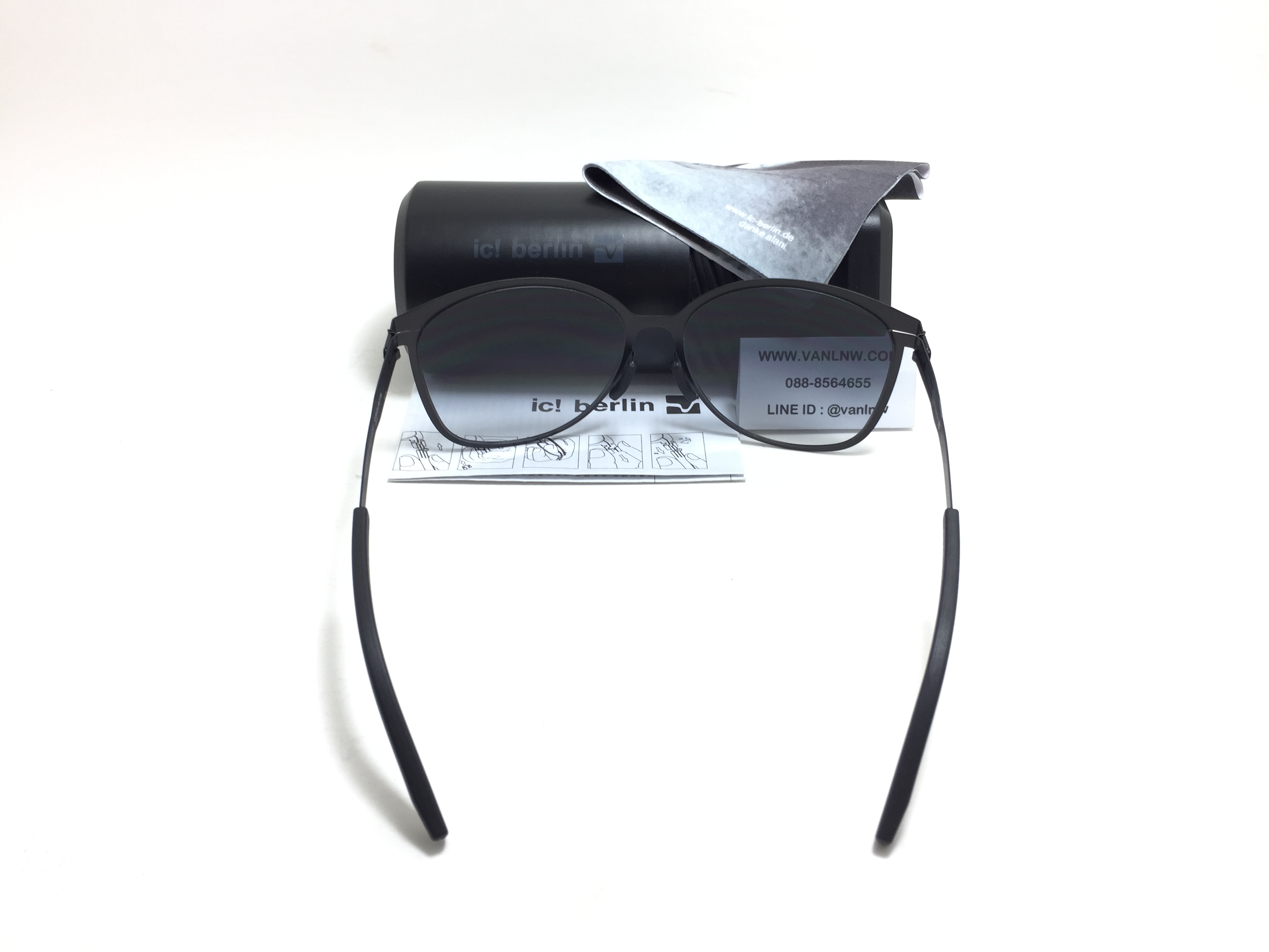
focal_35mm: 29
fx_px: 1063
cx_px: 634
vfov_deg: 48.2
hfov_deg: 61.7
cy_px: 476
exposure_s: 1/50
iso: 32
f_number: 2.2
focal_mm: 4.15
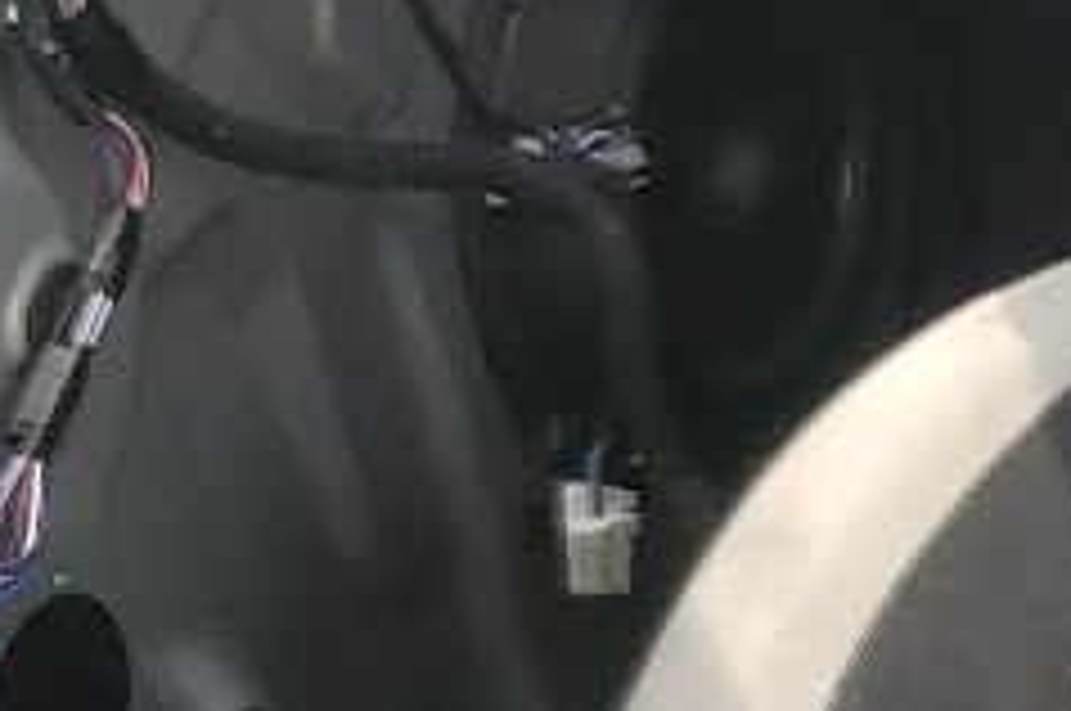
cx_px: 3330
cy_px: 414
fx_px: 5407
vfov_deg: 7.5
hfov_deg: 9.0
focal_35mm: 182
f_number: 1.5
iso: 50
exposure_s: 1/385
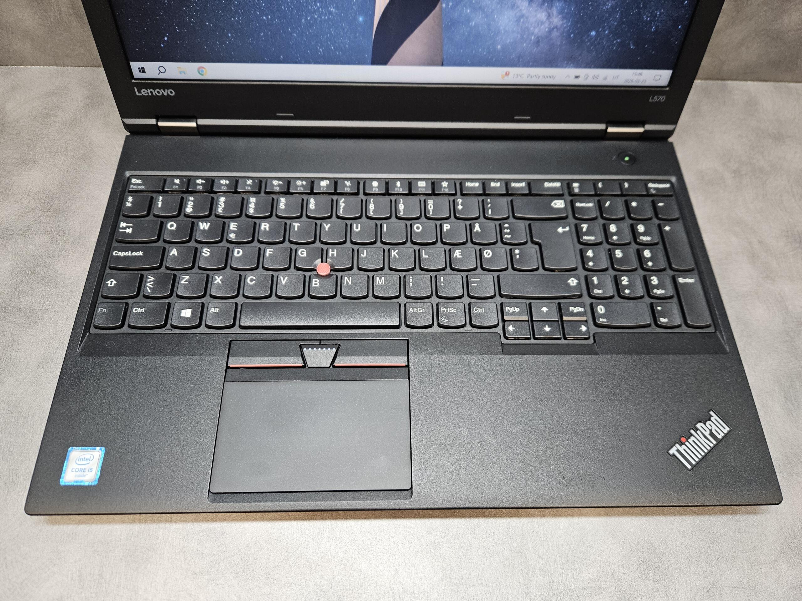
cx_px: 401
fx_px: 533
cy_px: 300
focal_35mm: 23
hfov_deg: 73.9
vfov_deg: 58.9
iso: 400
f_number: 1.8
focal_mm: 5.4
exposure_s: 1/204
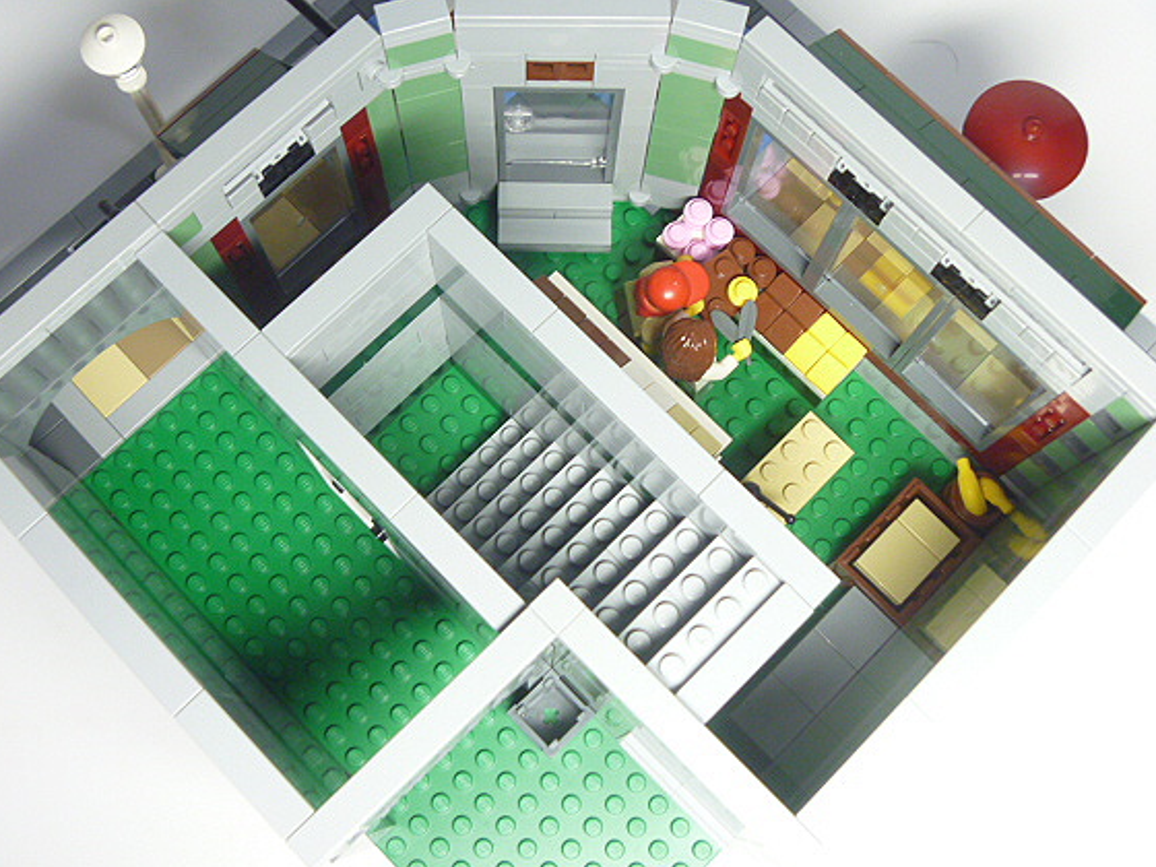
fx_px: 1336
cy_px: 409
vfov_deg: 35.9
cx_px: 533
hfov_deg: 46.8
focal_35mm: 40
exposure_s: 1/30
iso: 250
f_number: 3.5
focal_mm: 6.3
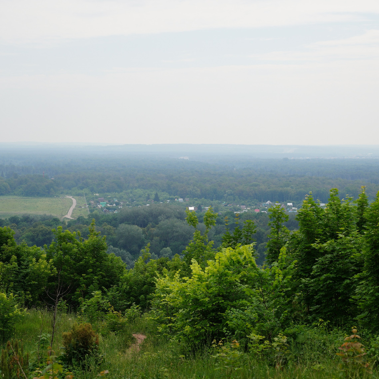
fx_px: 855
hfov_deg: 25.0
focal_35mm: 69
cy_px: 191
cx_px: 224
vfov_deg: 25.0
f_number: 2.8
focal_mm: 45
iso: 200
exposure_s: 1/2500
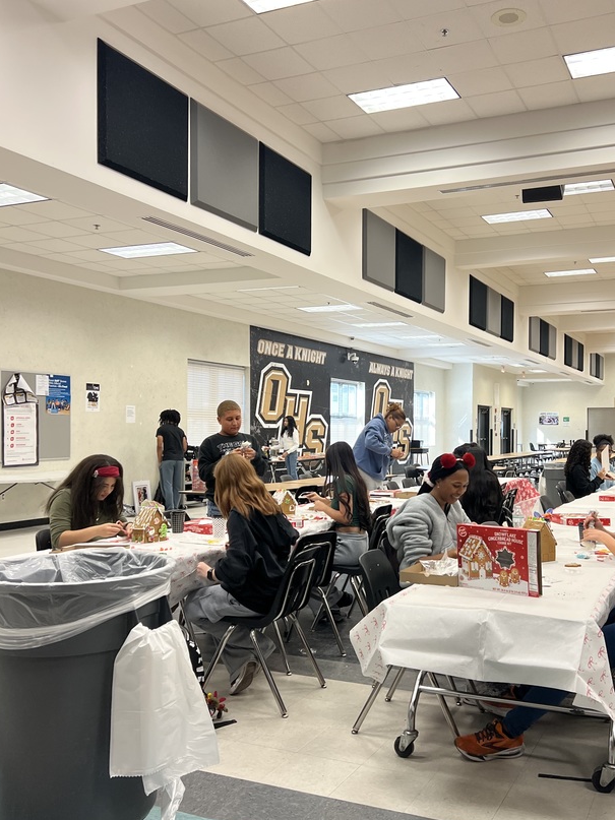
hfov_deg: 42.7
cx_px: 379
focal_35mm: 33
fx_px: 782
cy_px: 439
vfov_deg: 55.3
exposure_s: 1/120
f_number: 1.5
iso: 125
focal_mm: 5.7
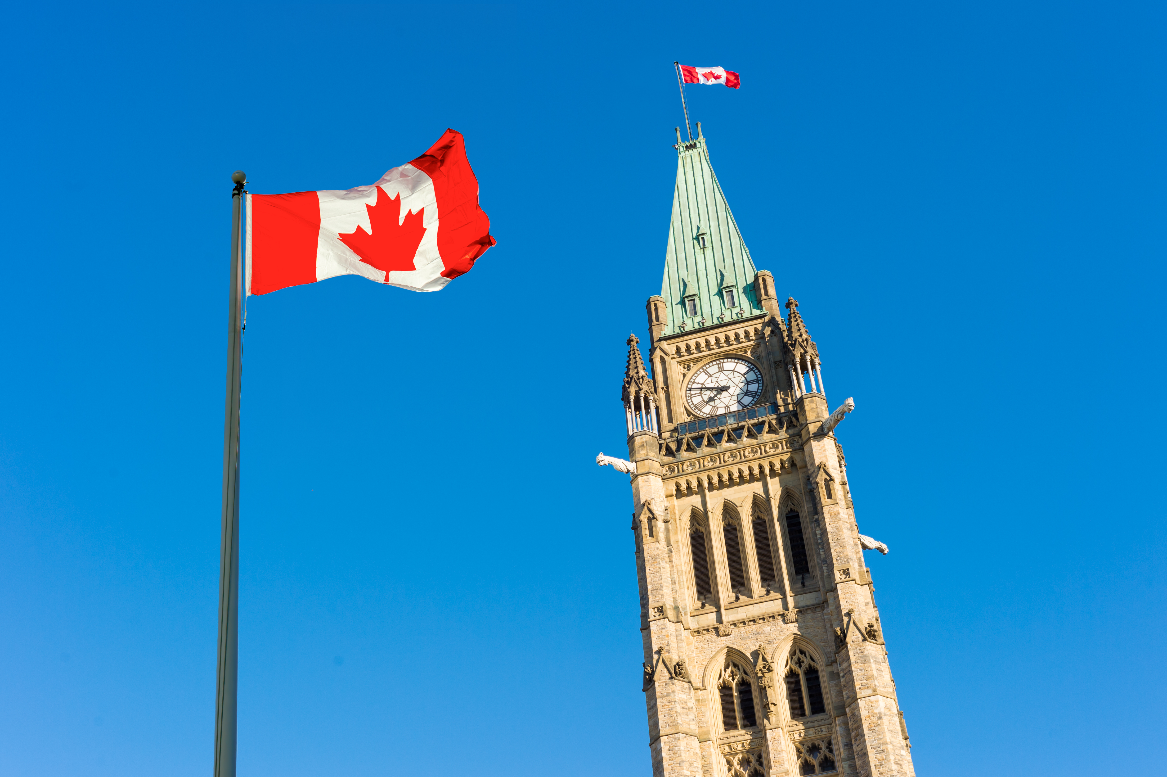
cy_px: 388
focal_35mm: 50
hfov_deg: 39.6
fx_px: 1620
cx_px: 584
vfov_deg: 27.0
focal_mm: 50
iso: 100
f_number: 6.3
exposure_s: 1/400
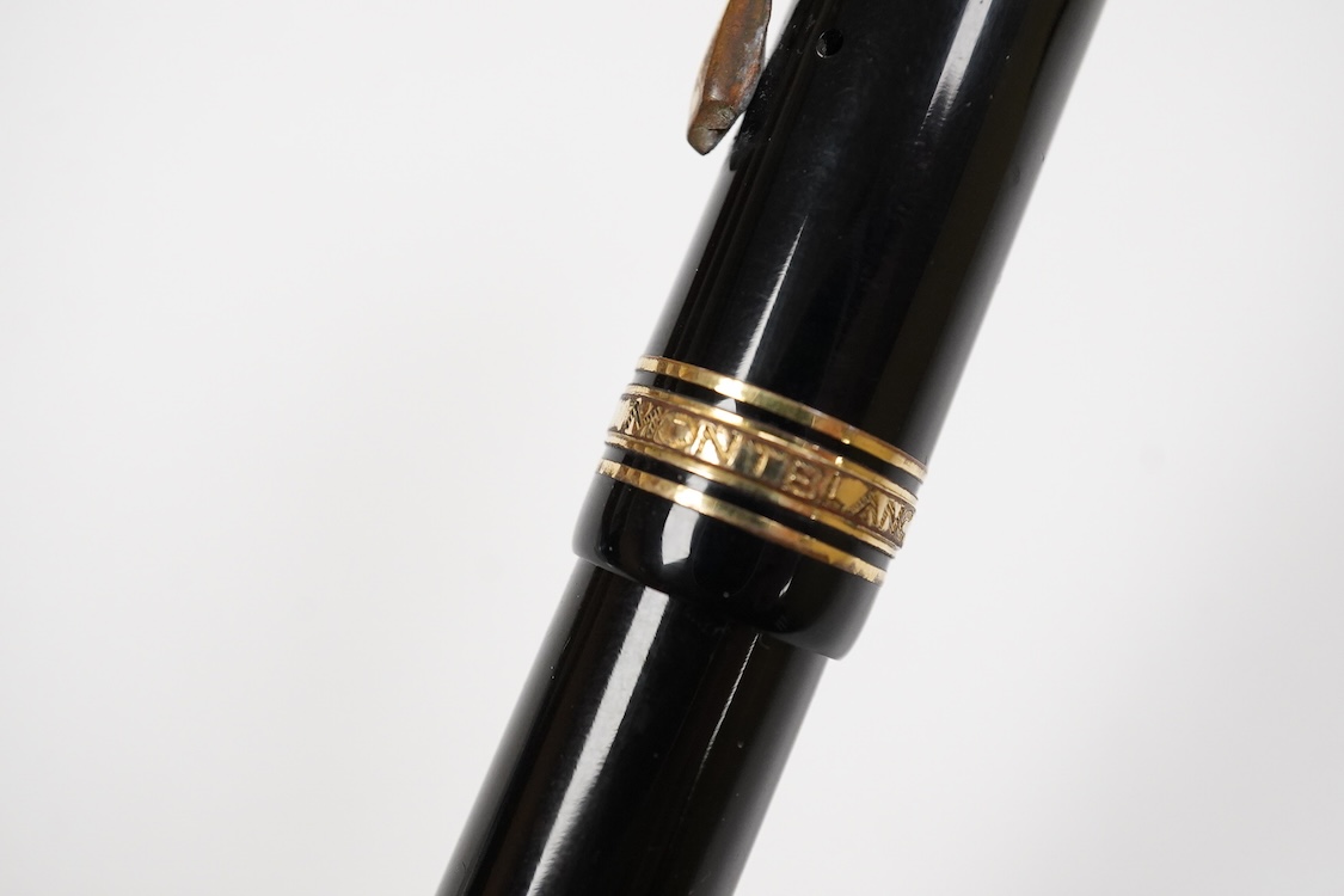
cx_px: 672
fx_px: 1680
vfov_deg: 29.9
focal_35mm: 45
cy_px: 448
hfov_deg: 43.6
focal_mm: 30
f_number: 10
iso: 2500
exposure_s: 1/200
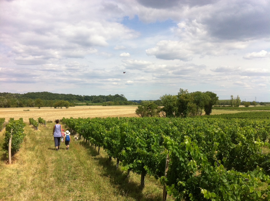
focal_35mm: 35
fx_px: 273
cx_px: 135
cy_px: 100
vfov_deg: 40.6
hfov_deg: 52.7
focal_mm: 3.85
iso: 80
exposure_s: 1/2011
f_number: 2.8
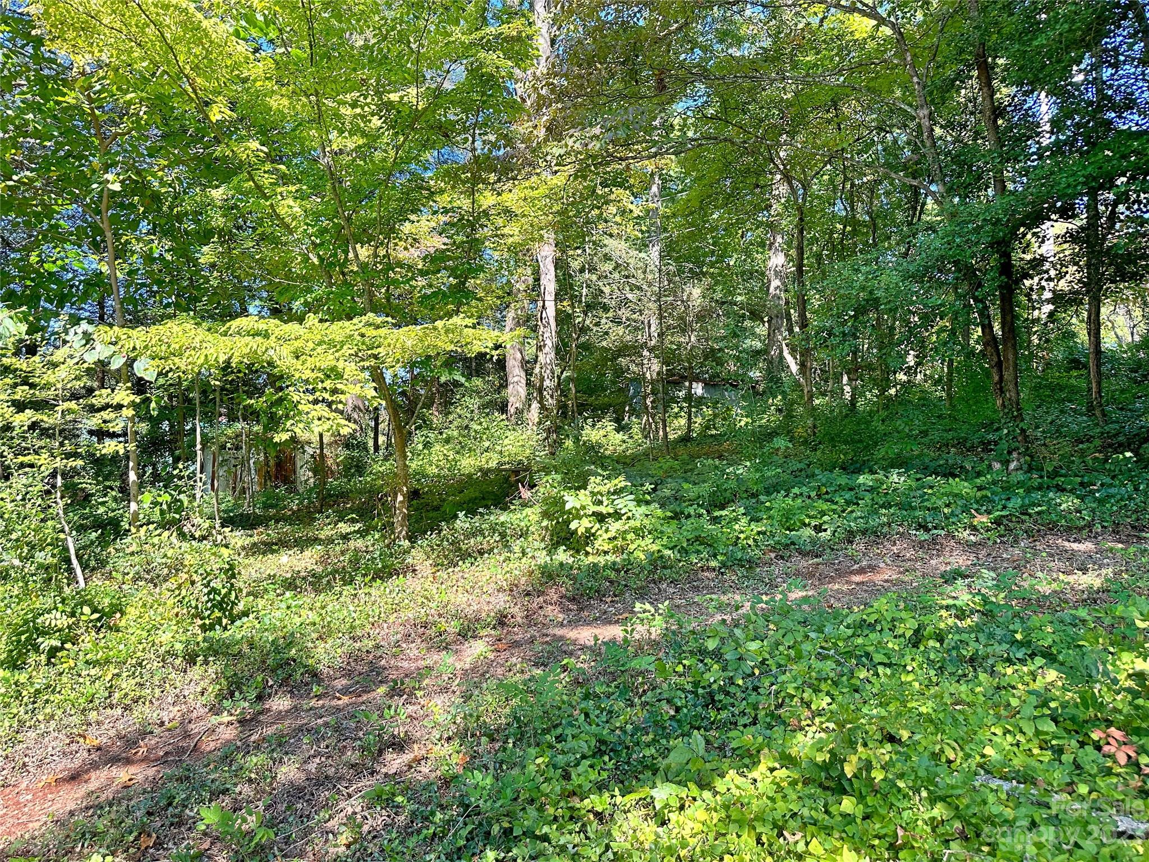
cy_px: 431
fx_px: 797
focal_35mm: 24
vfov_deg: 56.8
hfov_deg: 71.6
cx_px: 574
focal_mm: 6.86
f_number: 1.78
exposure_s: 1/439
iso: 80
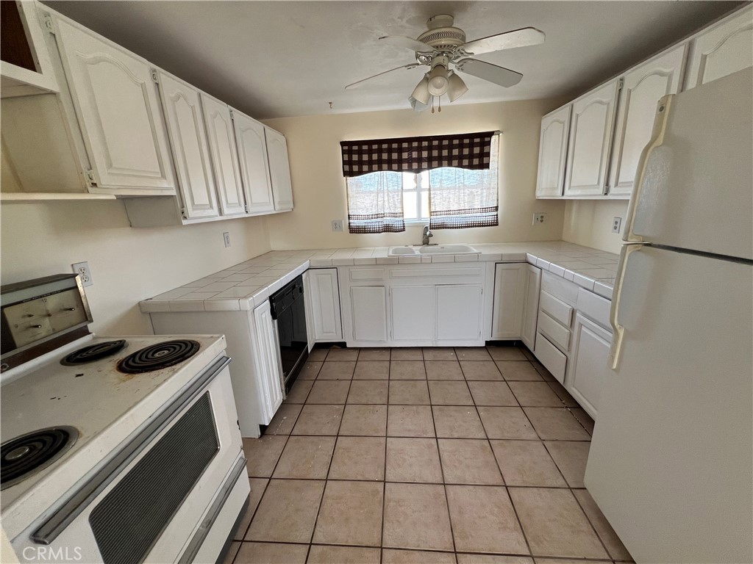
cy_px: 282
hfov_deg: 106.2
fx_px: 283
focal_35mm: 13
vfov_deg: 89.9
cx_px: 376
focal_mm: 1.57
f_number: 1.8
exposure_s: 1/120
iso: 125
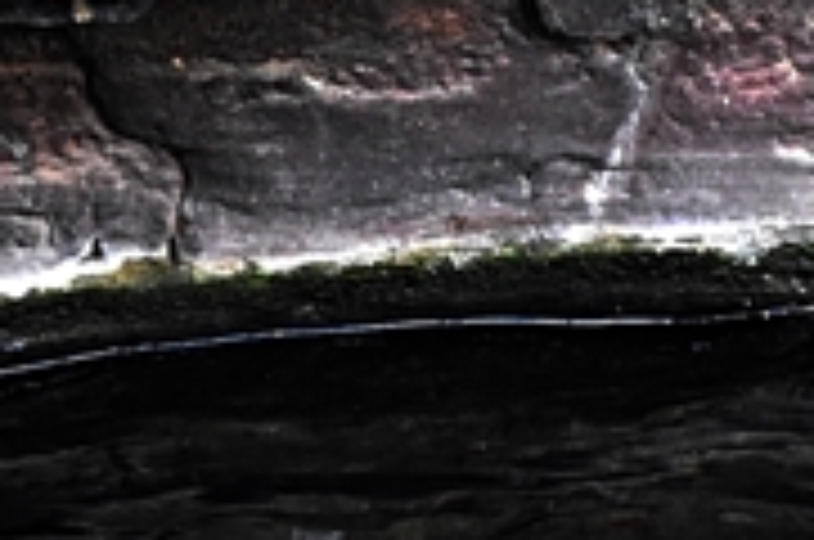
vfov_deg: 3.6
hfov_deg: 5.4
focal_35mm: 383
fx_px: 8641
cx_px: 481
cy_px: 907
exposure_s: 1/60
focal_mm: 45
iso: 3200
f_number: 4.5
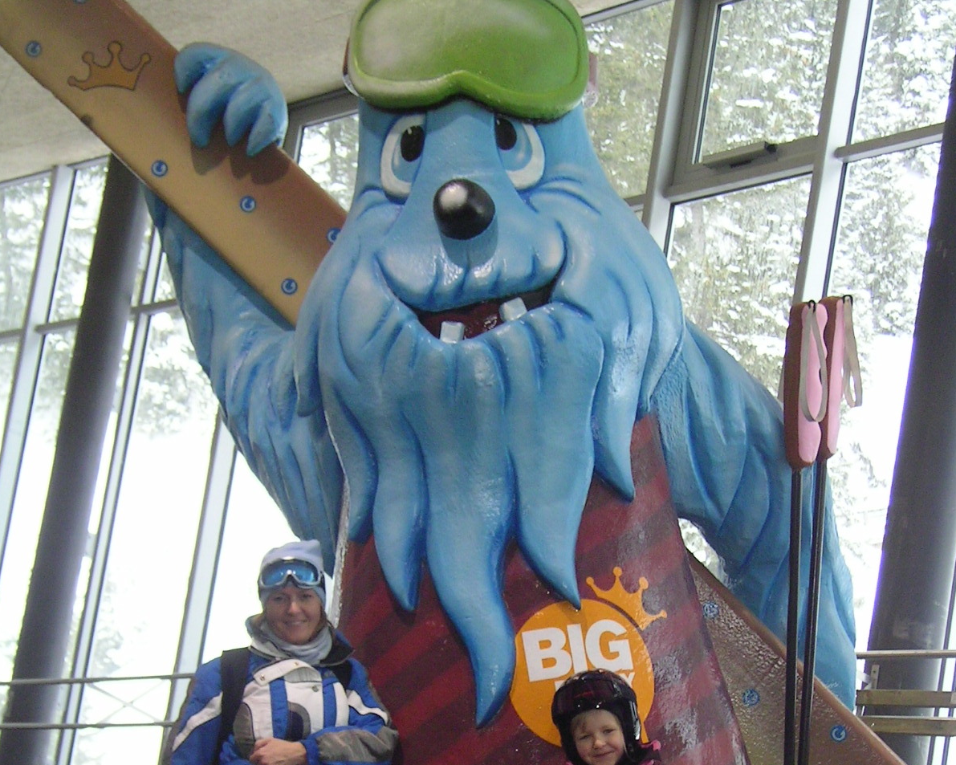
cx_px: 478
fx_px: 2264
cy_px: 597
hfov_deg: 23.8
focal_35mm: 80
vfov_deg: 19.0
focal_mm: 9.5
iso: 100
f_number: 3.7
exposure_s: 1/51
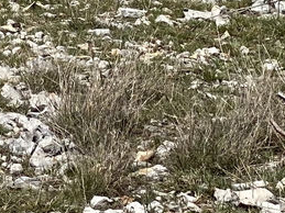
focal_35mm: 289
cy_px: -262
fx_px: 2378
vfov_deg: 5.0
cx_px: -298
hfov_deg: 6.6
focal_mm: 6
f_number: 2
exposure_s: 1/2398
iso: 20
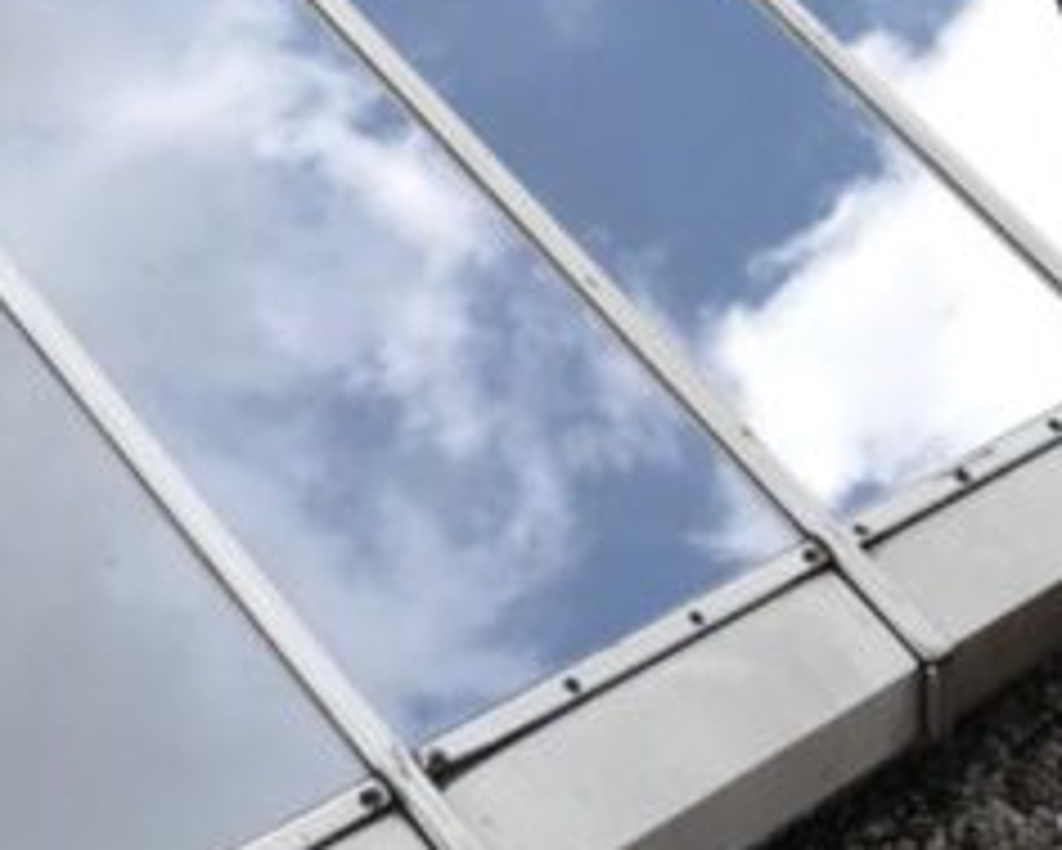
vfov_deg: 16.9
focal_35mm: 89
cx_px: 711
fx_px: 2799
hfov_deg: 21.4
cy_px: 4
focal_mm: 3.99
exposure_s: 1/2283
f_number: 1.8
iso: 20
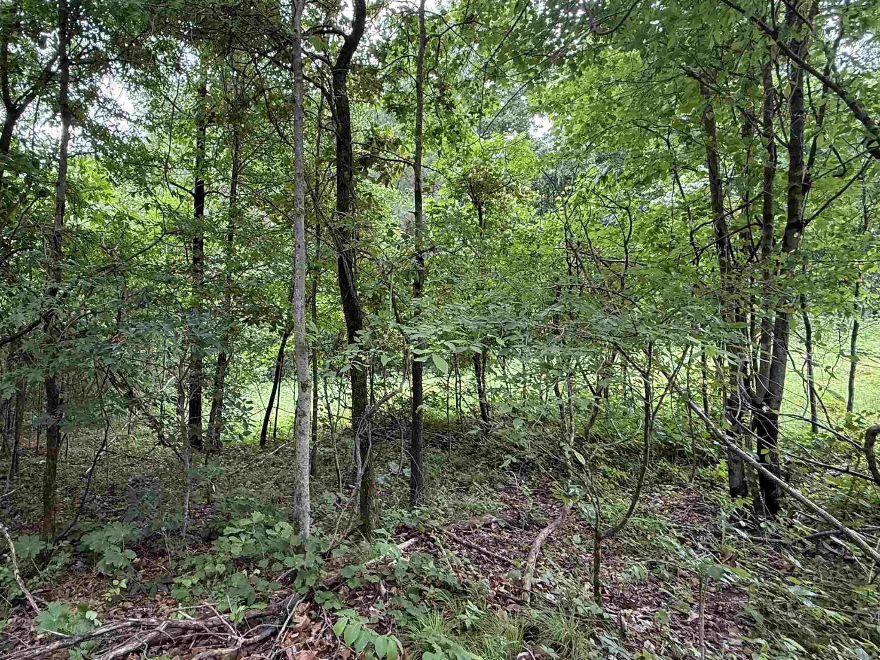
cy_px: 331
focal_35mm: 21
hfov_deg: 77.8
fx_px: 534
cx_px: 341
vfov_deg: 63.4
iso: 125
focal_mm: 2.22
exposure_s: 1/99
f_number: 2.2
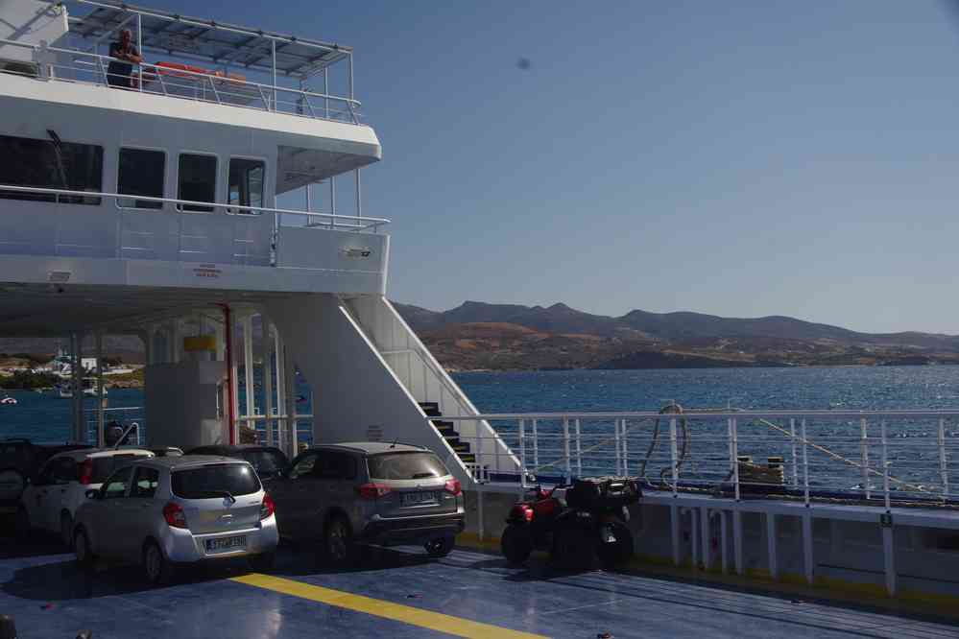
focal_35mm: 43
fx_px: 1145
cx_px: 480
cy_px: 320
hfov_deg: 45.4
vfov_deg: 31.2
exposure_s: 1/125
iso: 200
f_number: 11
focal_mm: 29.4
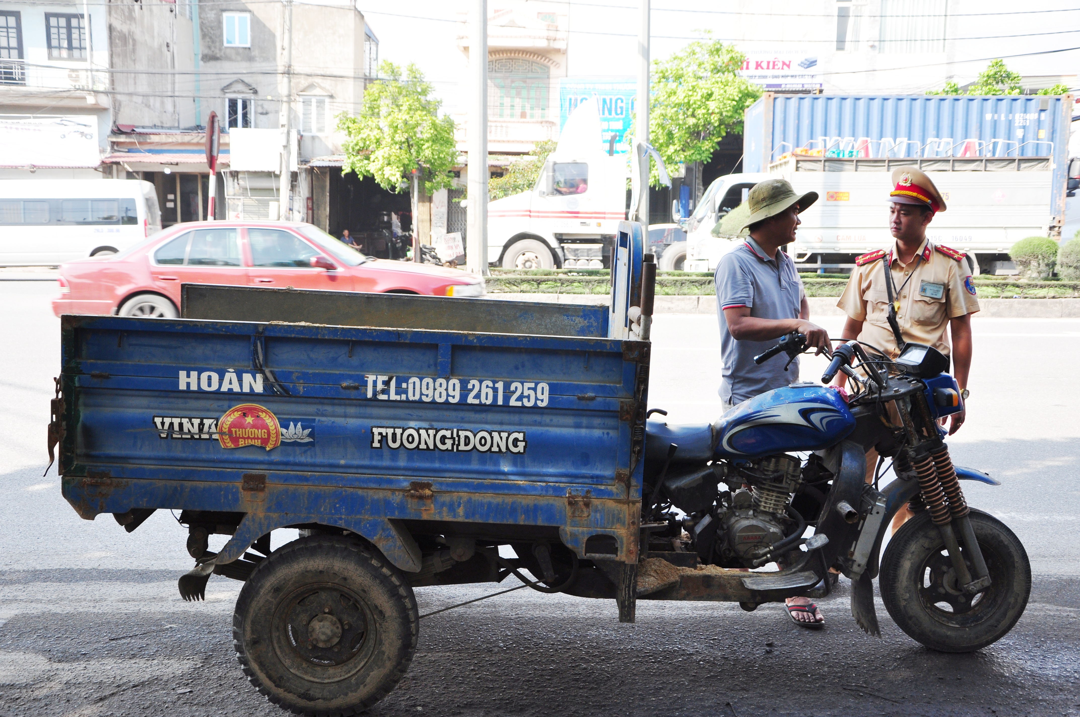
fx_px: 1169
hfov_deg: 49.6
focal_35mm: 39
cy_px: 358
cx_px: 540
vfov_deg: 34.1
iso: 250
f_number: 6.3
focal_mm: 26
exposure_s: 1/200
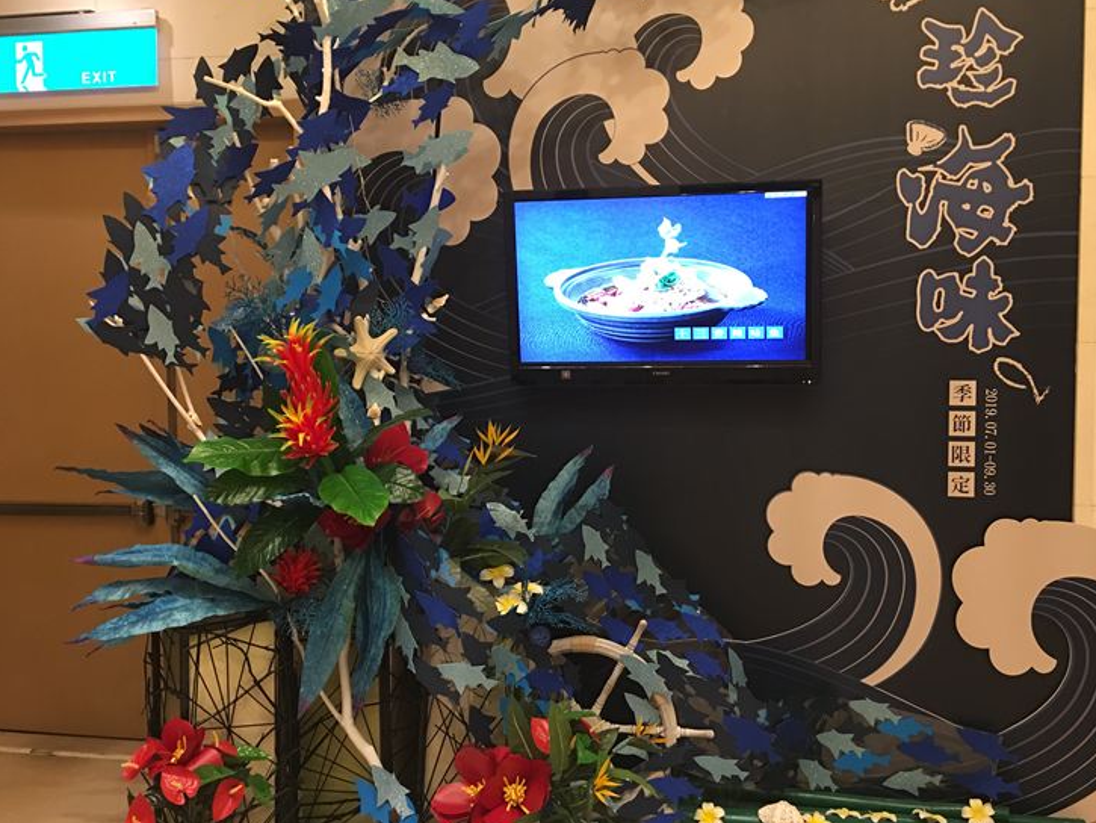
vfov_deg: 44.2
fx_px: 1013
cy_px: 390
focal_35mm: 32
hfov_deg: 56.8
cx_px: 576
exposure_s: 1/10
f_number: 2.2
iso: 80
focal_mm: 4.15
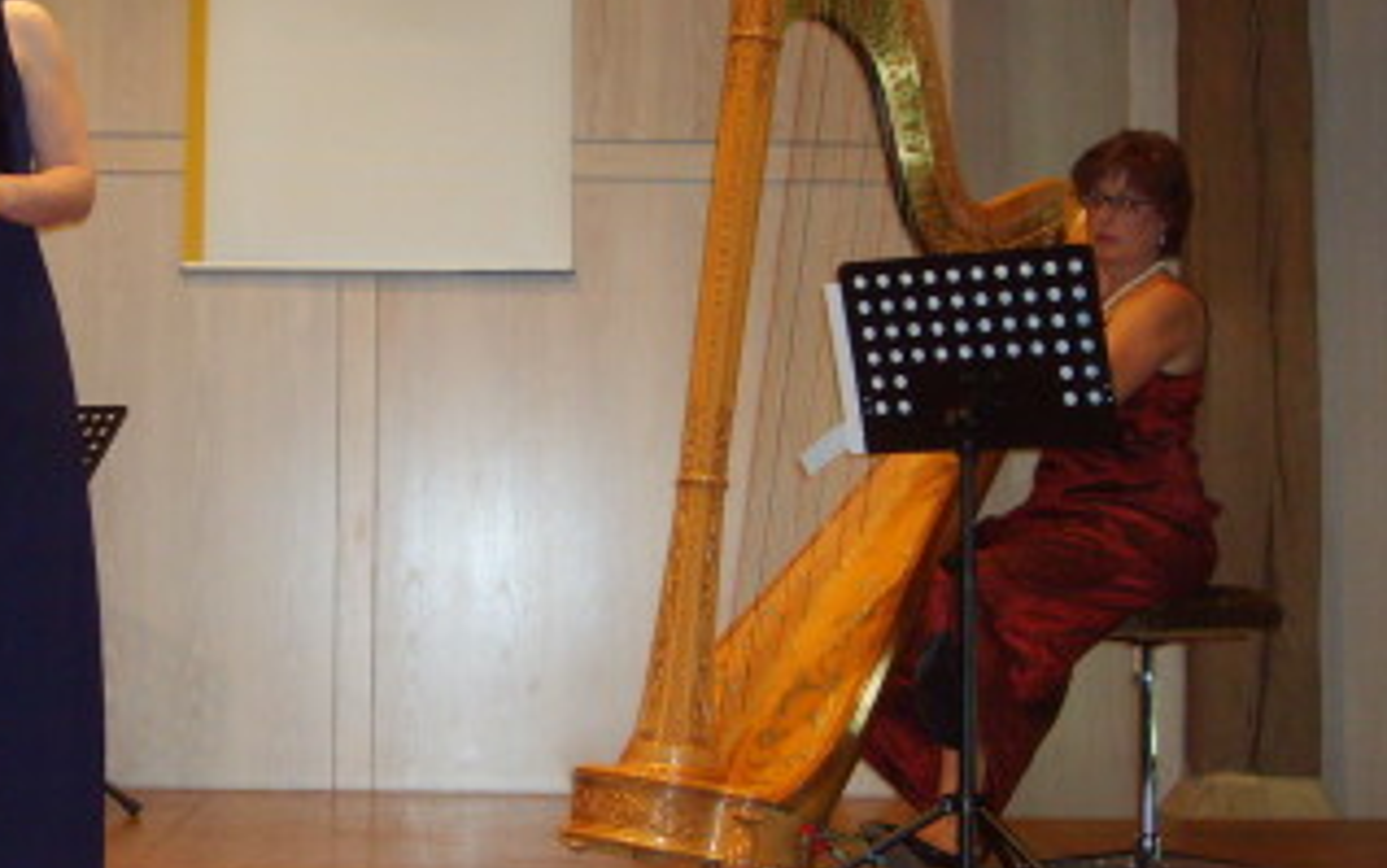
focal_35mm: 67
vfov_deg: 19.4
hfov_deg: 30.4
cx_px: 478
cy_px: 366
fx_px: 2534
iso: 193
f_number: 3
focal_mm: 7.2
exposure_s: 1/45
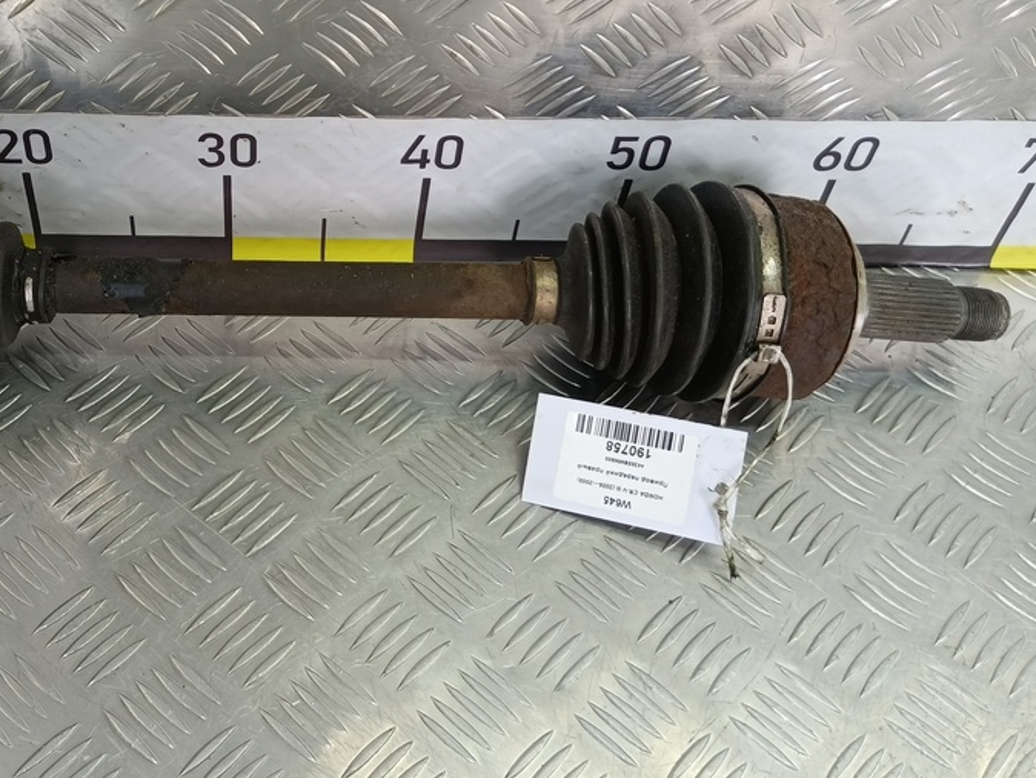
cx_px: 277
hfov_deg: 44.4
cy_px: 268
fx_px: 1227
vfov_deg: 34.9
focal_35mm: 41
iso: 111
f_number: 1.6
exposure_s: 1/50
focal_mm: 4.11
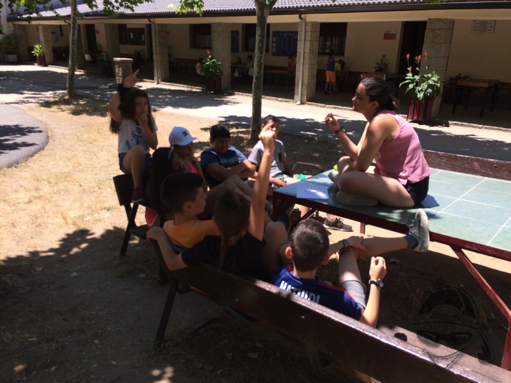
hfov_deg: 61.7
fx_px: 428
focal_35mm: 29
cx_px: 256
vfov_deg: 48.2
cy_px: 192
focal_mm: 4.15
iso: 32
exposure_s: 1/977
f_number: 2.2
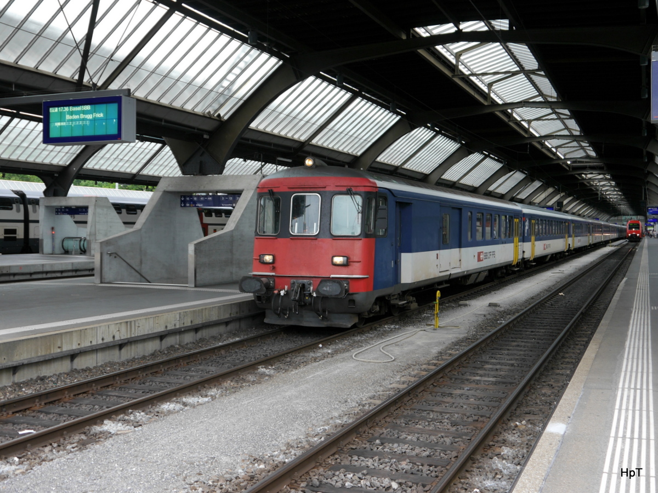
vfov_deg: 36.0
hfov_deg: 46.8
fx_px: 760
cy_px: 246
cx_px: 329
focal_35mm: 40
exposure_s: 1/80
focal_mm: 20
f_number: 4.2
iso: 160
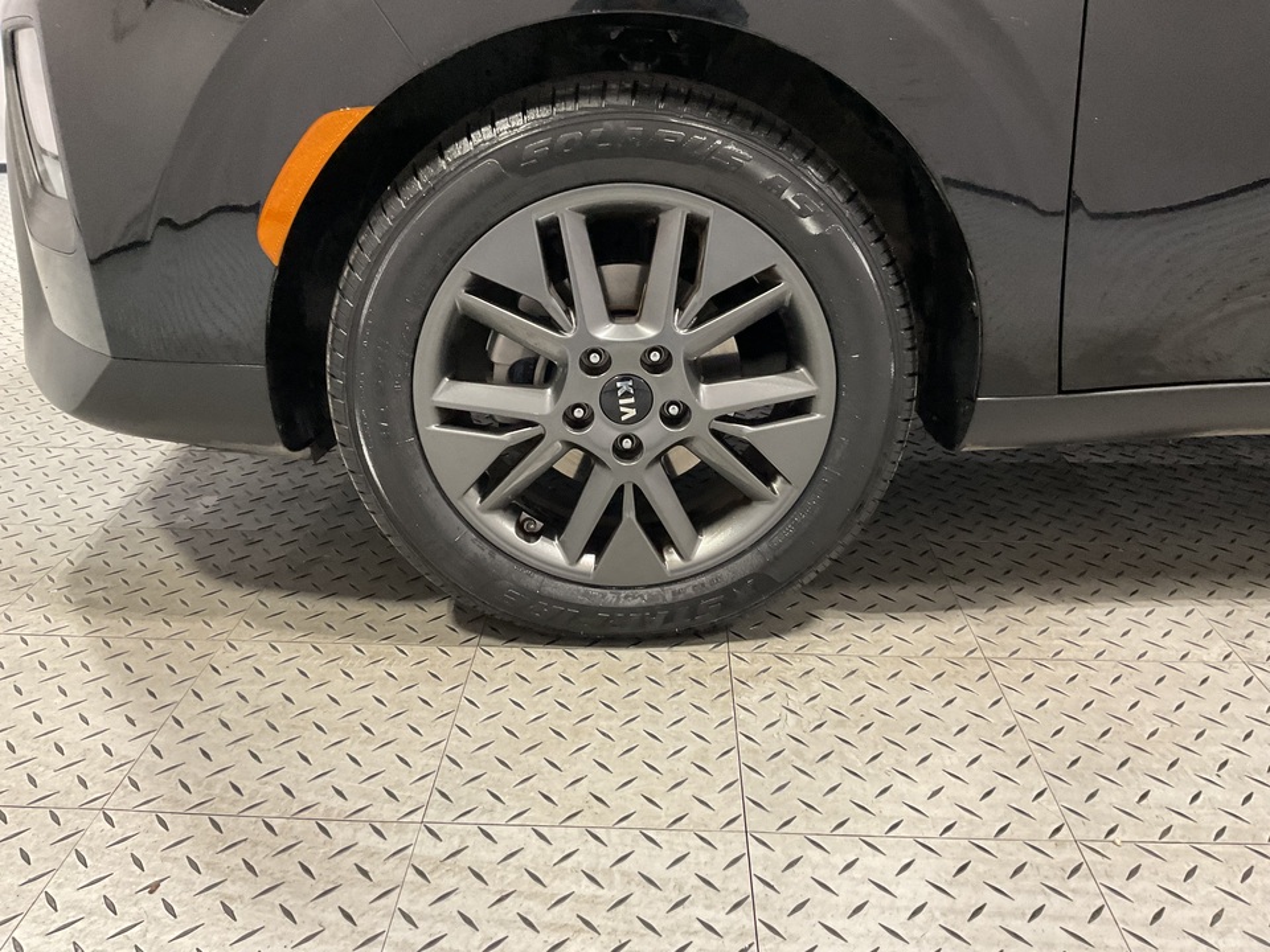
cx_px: 635
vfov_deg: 48.2
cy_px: 476
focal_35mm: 29
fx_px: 1064
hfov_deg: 61.7
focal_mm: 3
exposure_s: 1/60
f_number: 1.8
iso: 200
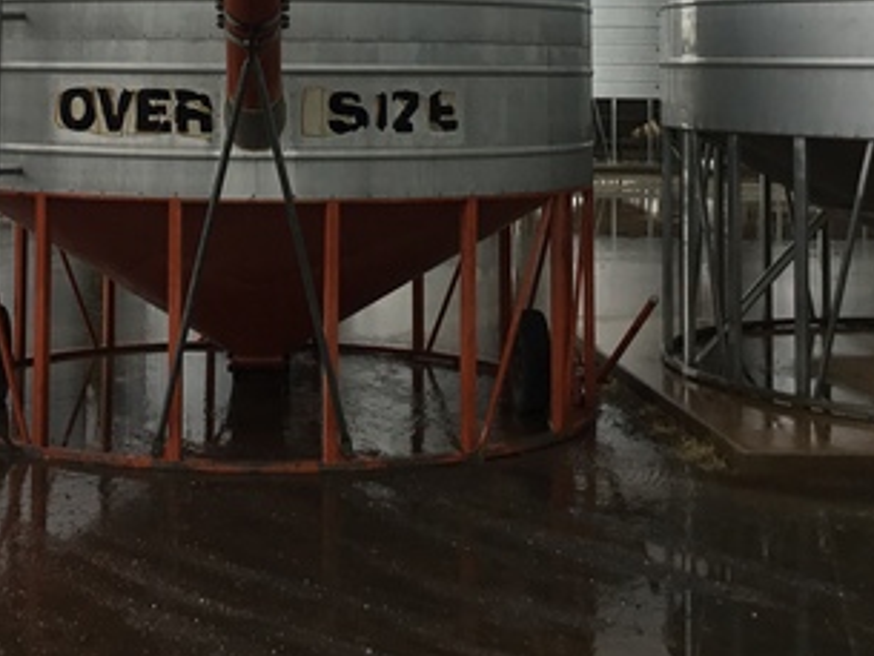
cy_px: -16
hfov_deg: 28.7
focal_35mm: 67
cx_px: 255
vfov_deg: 21.1
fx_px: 1692
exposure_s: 1/109
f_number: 2.4
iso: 25
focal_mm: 3.3
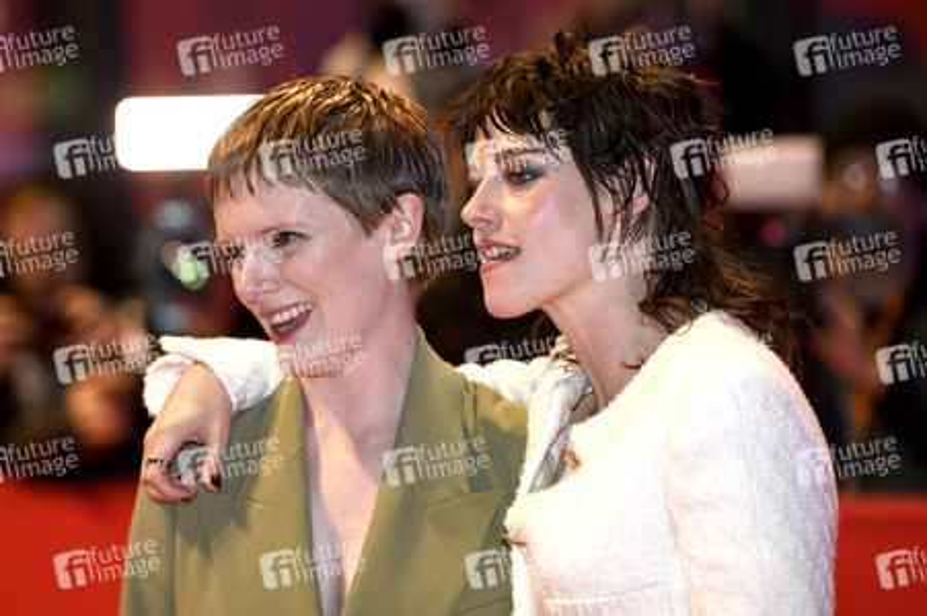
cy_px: 308
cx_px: 464
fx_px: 5146
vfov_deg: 6.9
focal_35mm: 200
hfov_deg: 10.3
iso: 800
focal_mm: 200
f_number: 5
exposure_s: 1/250
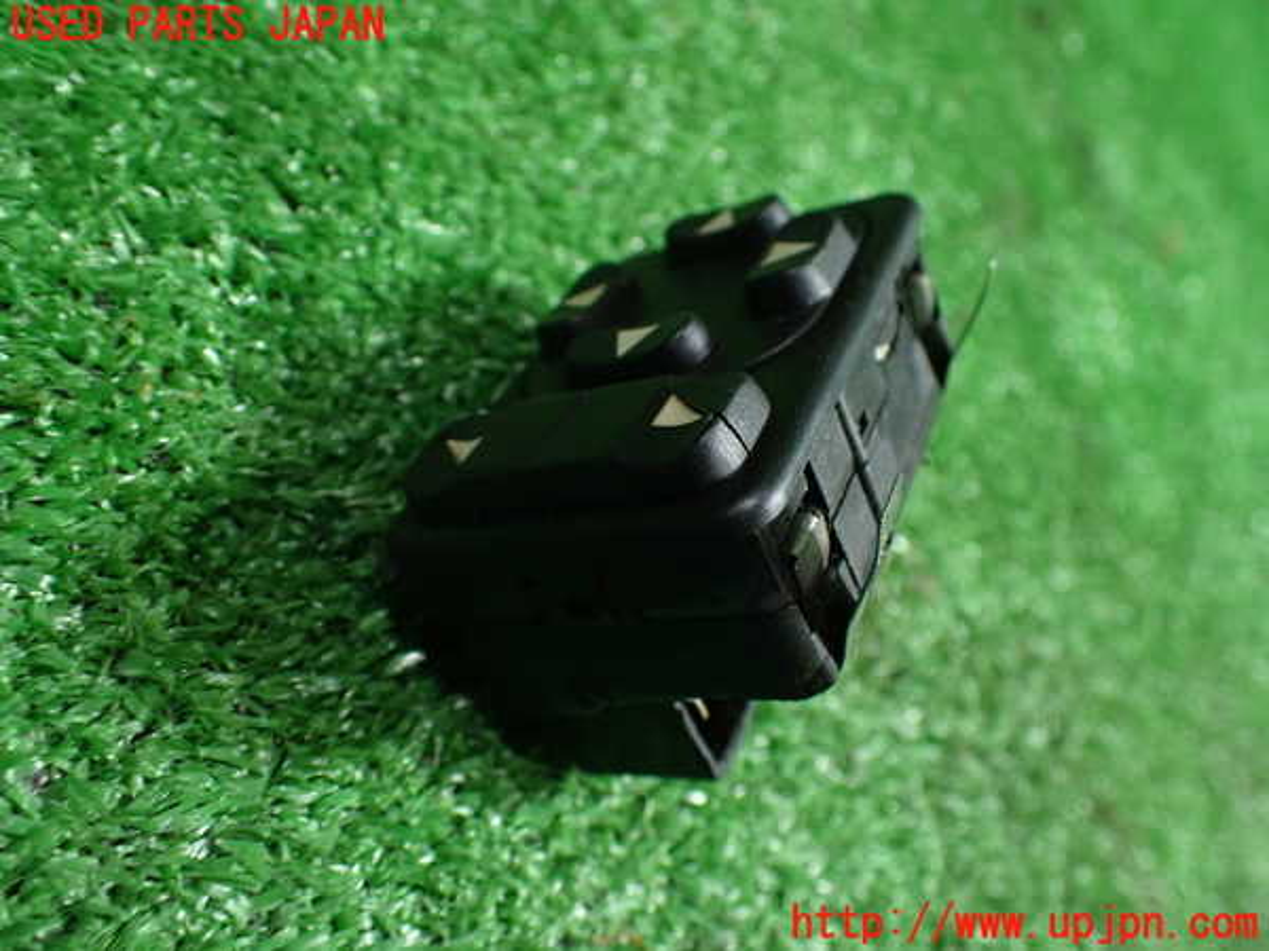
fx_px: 1100
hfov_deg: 60.0
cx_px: 634
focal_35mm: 30
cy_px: 476
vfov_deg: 46.8
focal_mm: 5.4
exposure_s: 1/60
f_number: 2.3
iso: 800
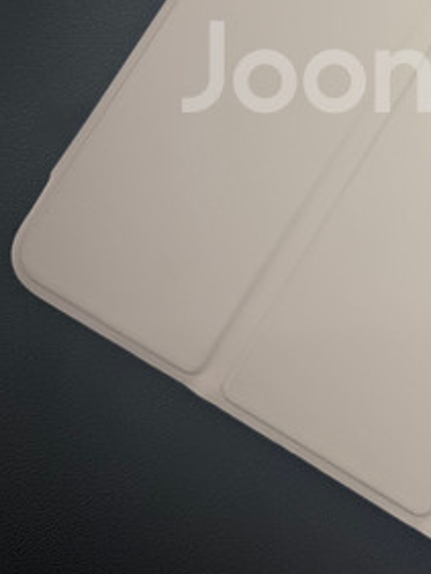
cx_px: 536
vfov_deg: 29.3
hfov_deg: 21.1
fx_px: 1062
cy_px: 80
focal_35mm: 64
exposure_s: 1/224
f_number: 1.78
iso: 64
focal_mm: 6.76
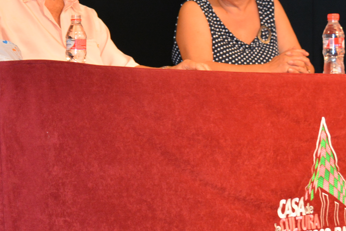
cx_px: 67
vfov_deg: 8.6
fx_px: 1531
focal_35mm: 159
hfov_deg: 12.8
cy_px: 101
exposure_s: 1/60
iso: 900
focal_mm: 45
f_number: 5
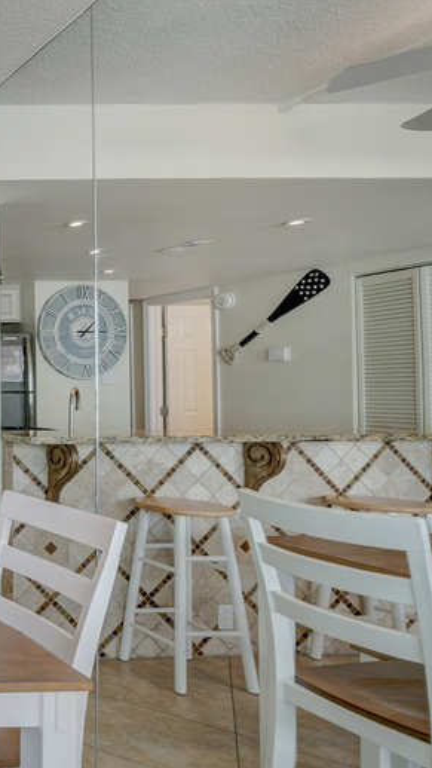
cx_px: -325
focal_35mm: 27
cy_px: 374
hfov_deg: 23.4
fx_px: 550
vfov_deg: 69.8
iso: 320
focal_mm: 13
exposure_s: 1/20
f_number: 8
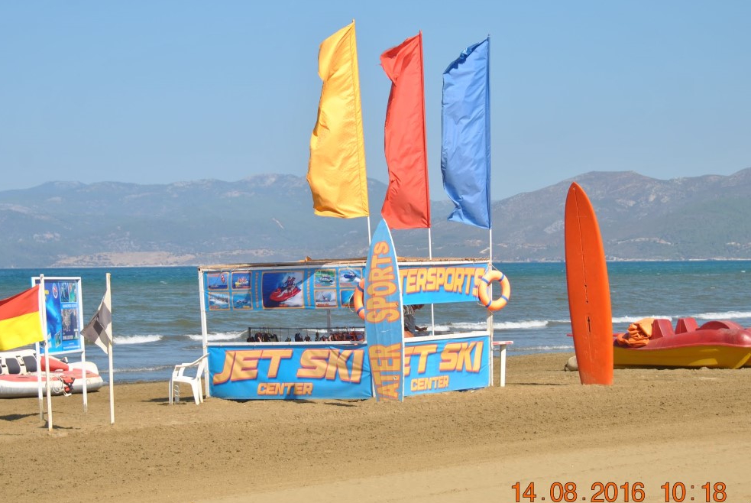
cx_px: 372
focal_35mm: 105
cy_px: 243
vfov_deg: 13.1
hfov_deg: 19.4
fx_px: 2193
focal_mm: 60
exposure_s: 1/500
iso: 100
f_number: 5.6
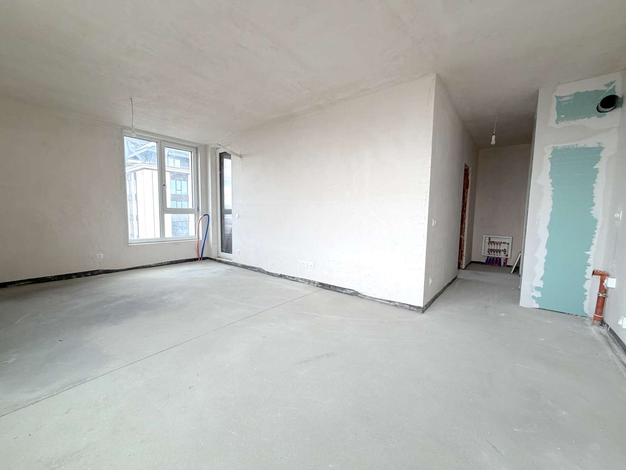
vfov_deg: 85.7
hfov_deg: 102.1
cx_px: 313
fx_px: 253
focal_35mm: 14
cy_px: 235
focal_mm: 2.22
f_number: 2.2
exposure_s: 1/121
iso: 80
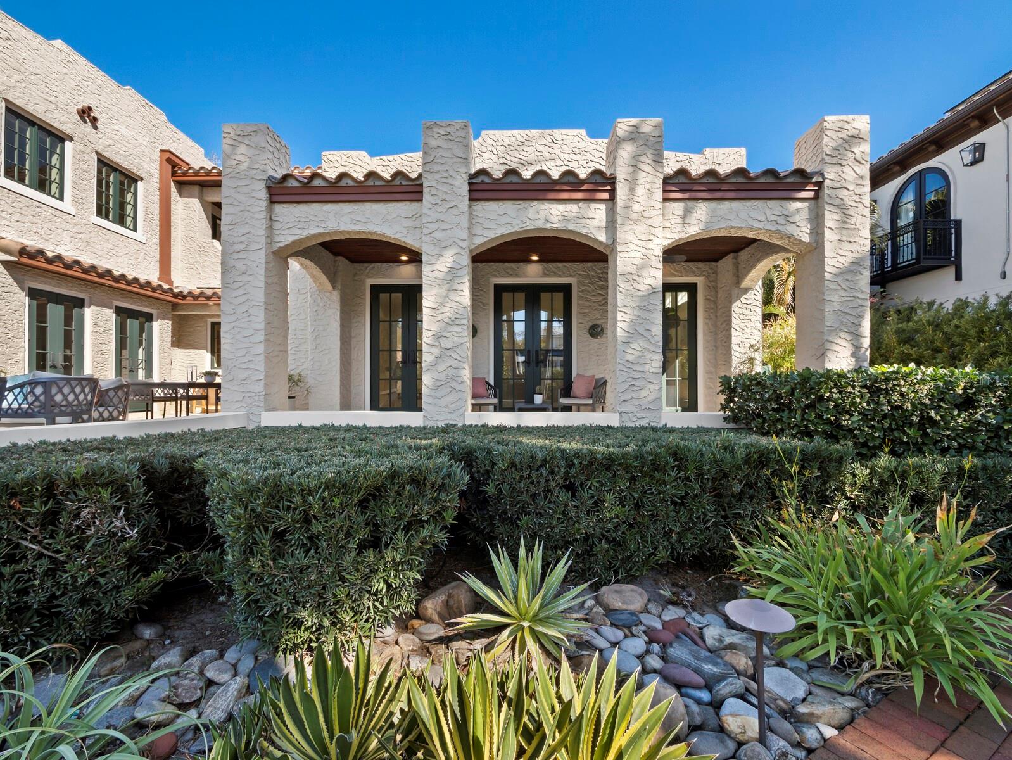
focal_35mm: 14
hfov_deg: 102.0
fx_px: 409
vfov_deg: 85.7
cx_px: 506
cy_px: 380
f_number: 11
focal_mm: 7
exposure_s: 1/25
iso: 320
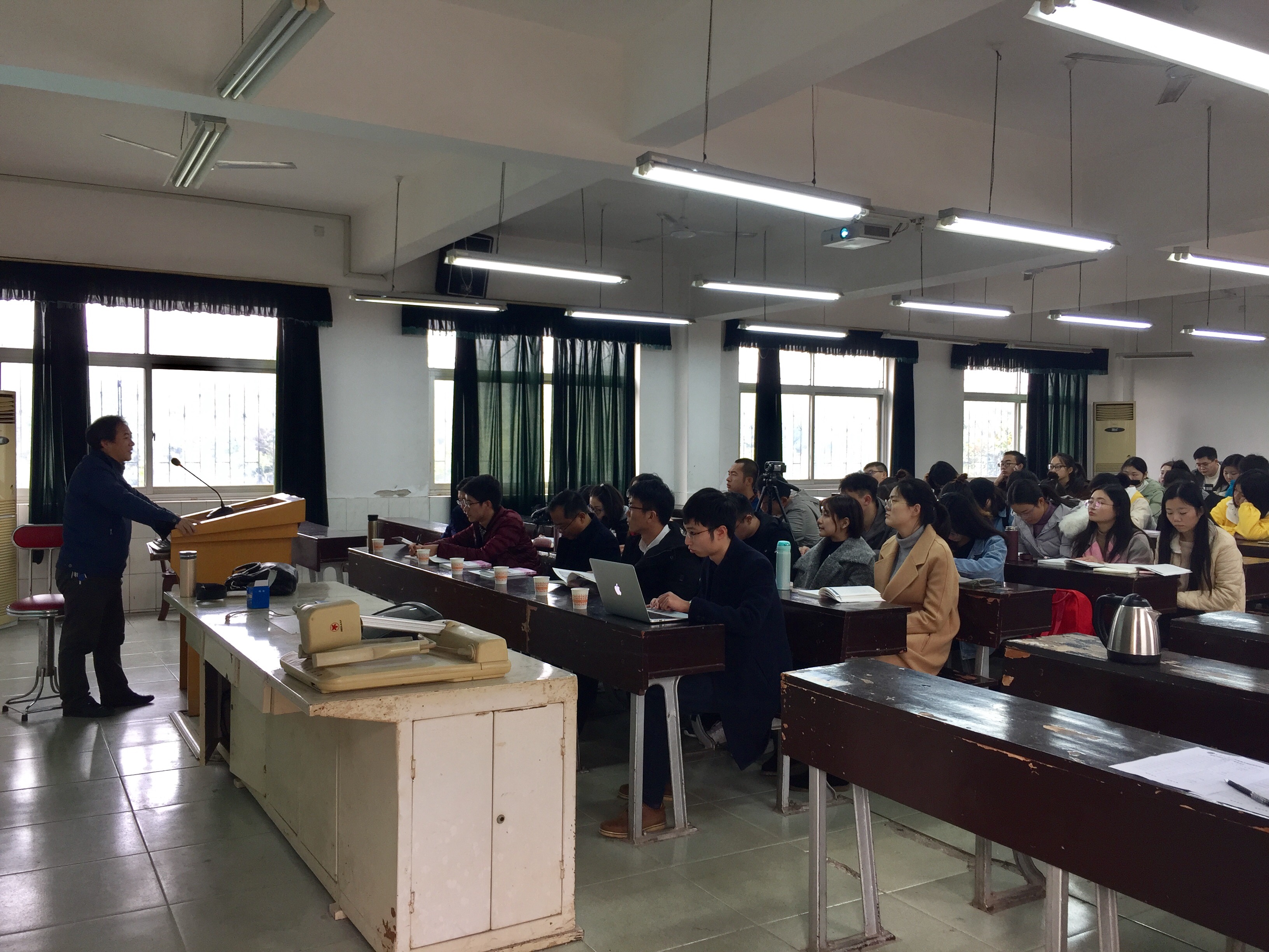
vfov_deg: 48.2
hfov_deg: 61.7
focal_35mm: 29
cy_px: 476
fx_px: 1063
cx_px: 634
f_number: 2.2
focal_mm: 4.15
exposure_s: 1/33
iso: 32
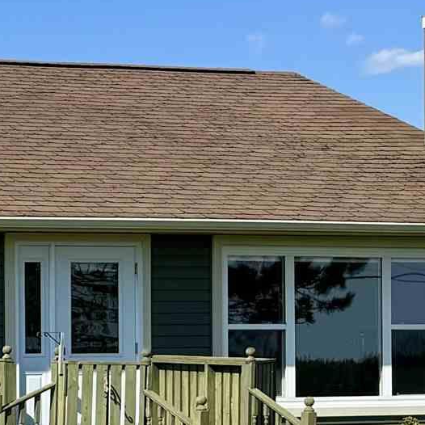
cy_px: 364
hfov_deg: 12.2
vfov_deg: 14.0
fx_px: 1722
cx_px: -475
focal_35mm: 124
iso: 80
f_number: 1.78
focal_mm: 6.76
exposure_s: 1/4608
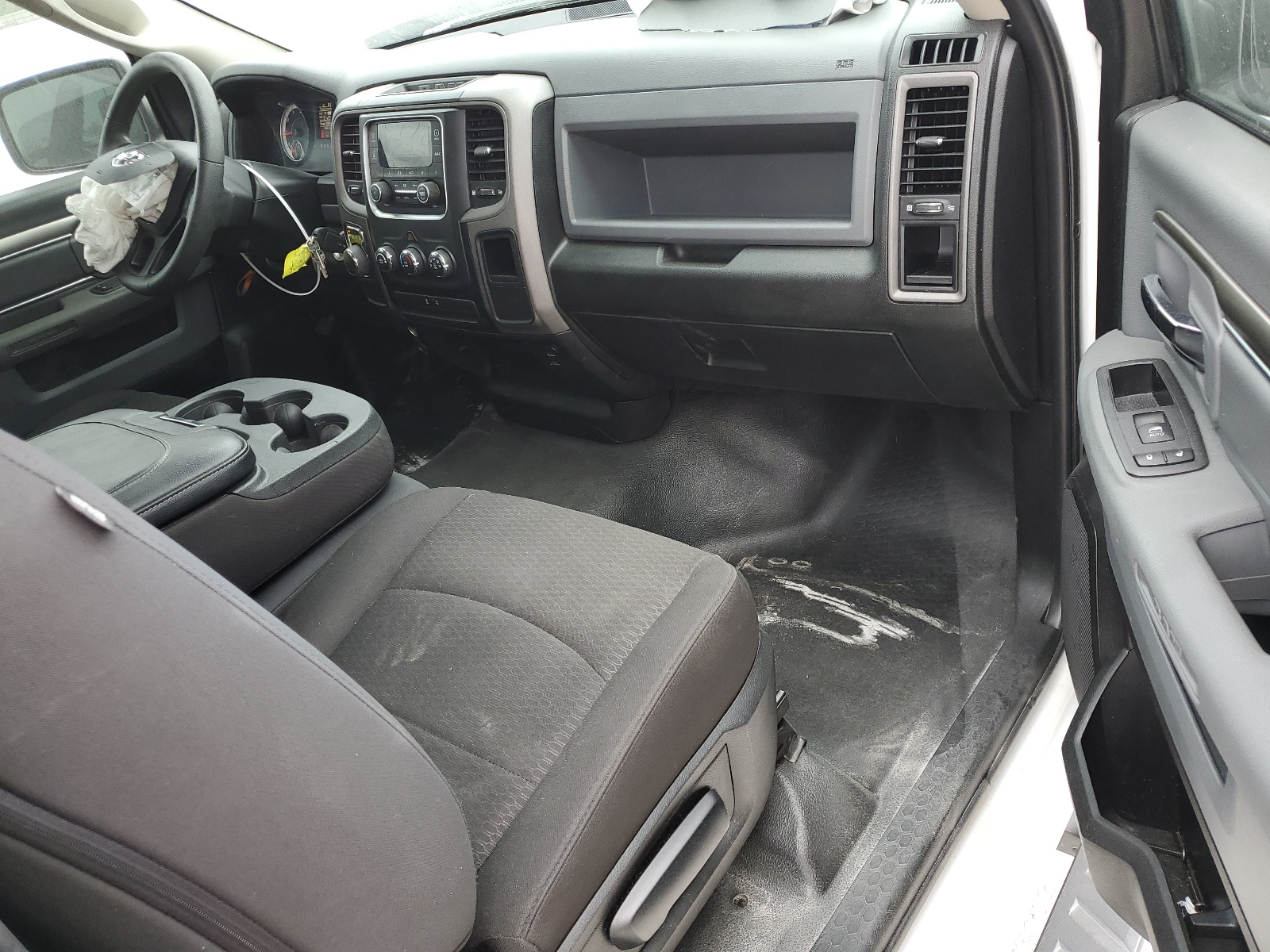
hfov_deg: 67.3
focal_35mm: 26
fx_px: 954
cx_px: 635
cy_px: 476
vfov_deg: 53.1
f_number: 1.5
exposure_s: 1/227
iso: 50
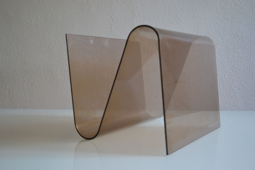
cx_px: 128
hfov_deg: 45.0
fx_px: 308
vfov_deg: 30.8
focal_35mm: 44
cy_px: 85
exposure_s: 1/30
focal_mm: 29
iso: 400
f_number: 4.5
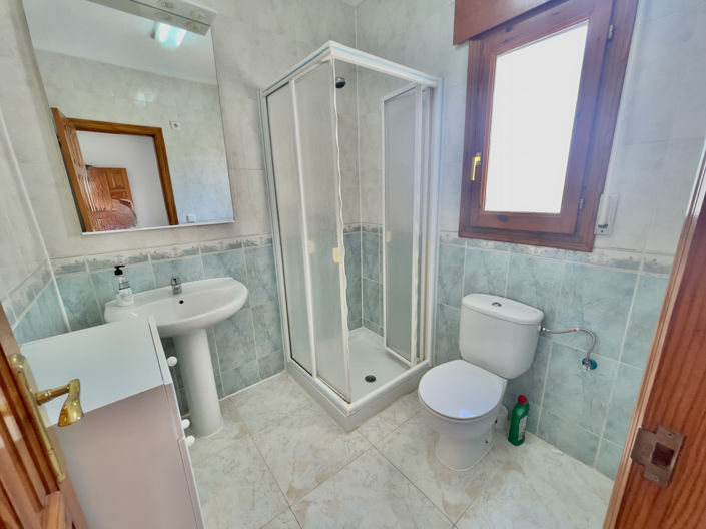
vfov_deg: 89.9
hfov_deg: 106.2
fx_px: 265
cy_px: 264
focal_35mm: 13
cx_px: 353
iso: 125
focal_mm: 1.54
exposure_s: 1/100
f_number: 2.4
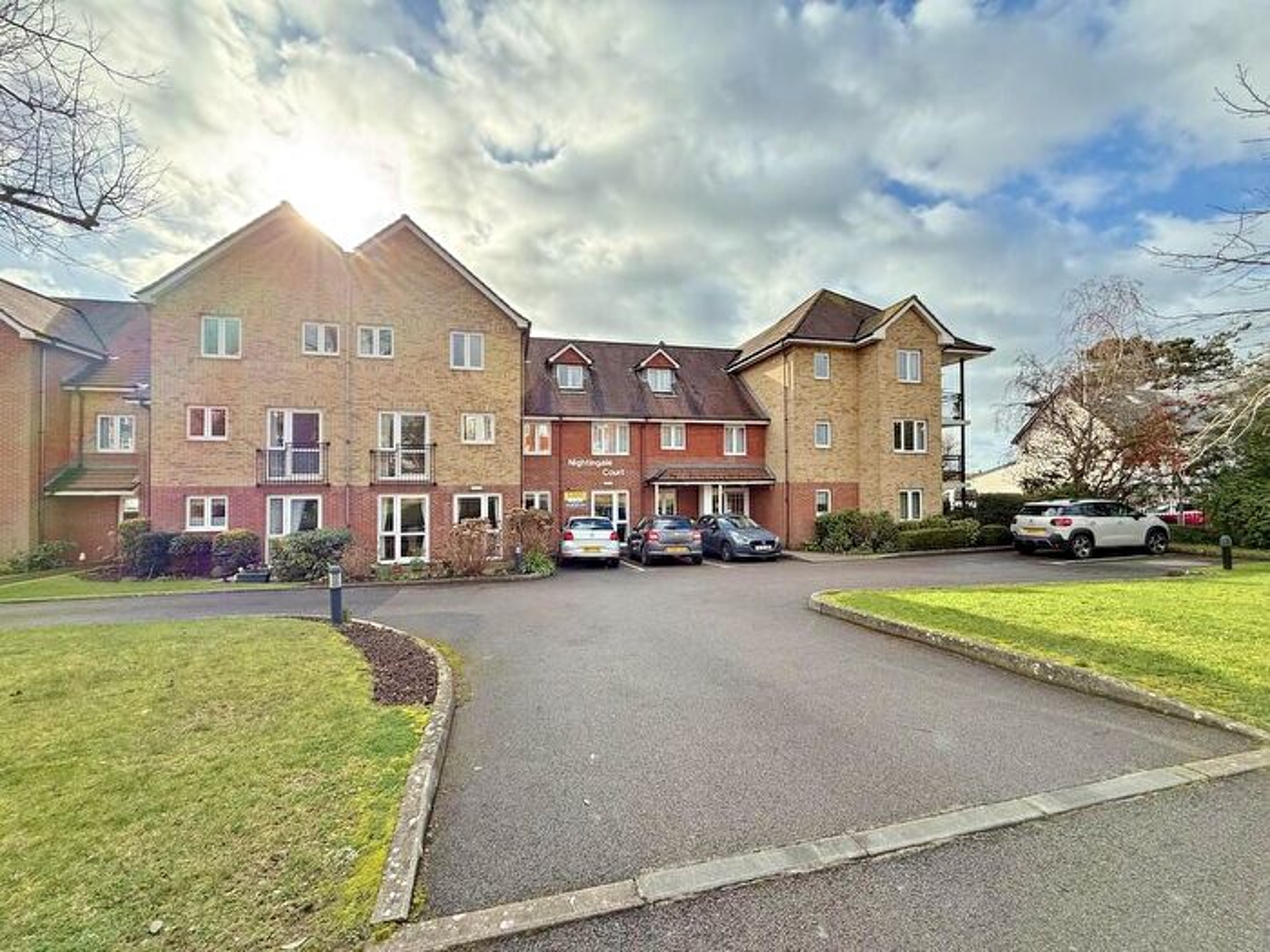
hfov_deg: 102.1
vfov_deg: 85.7
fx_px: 514
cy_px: 476
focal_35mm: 14
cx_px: 635
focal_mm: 2.22
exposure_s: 1/1033
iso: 64
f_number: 2.2
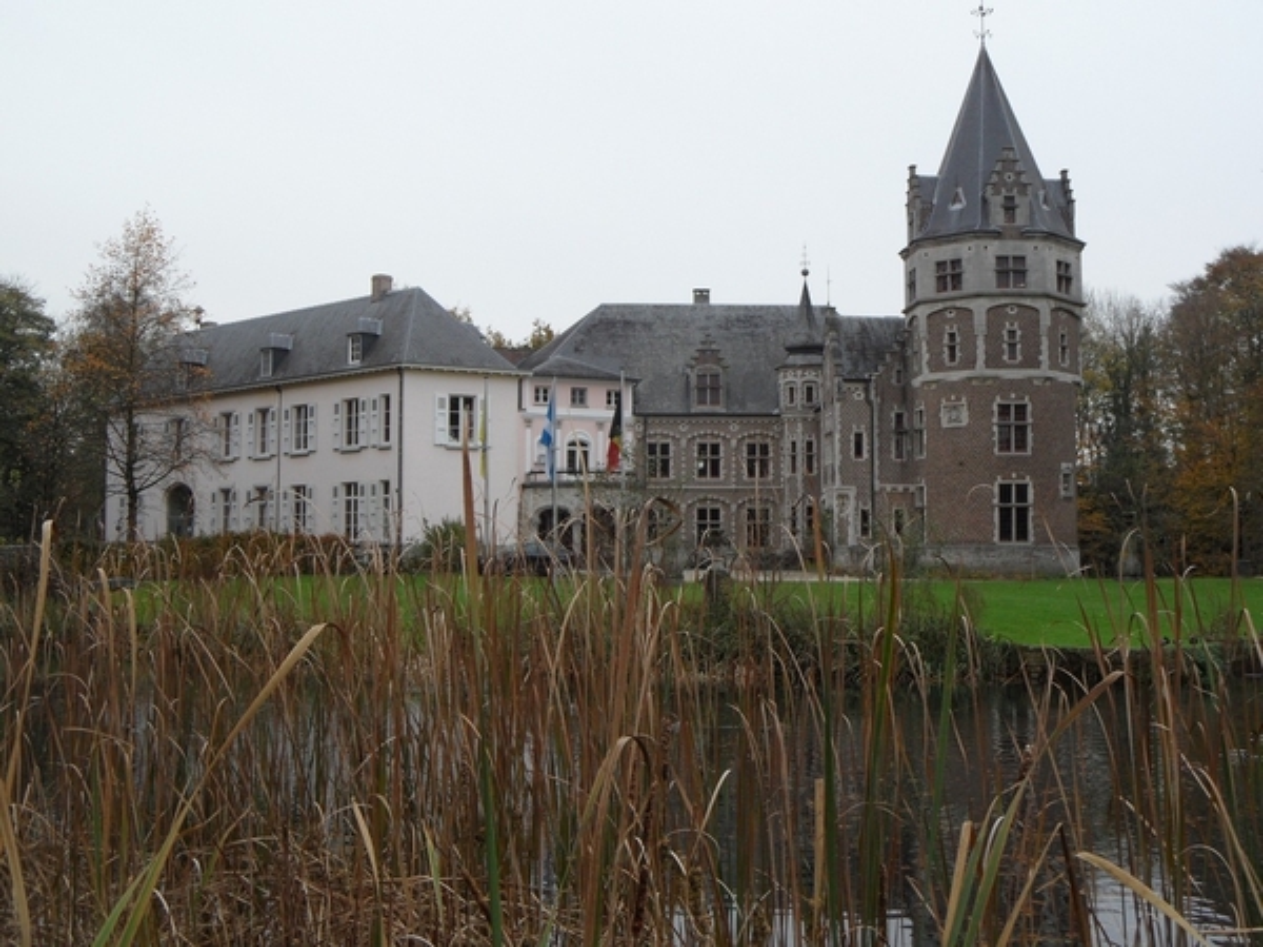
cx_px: 632
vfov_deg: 36.0
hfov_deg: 46.8
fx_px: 1459
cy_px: 474
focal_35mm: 40
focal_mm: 6.5
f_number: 3.6
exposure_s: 1/125
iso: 100
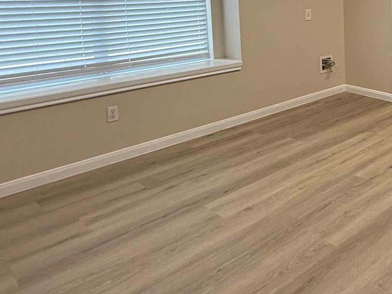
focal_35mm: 35
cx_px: 392
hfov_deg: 44.7
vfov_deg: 37.8
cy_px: 25
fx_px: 396
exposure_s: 1/60
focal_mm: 2.22
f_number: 2.2
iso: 200
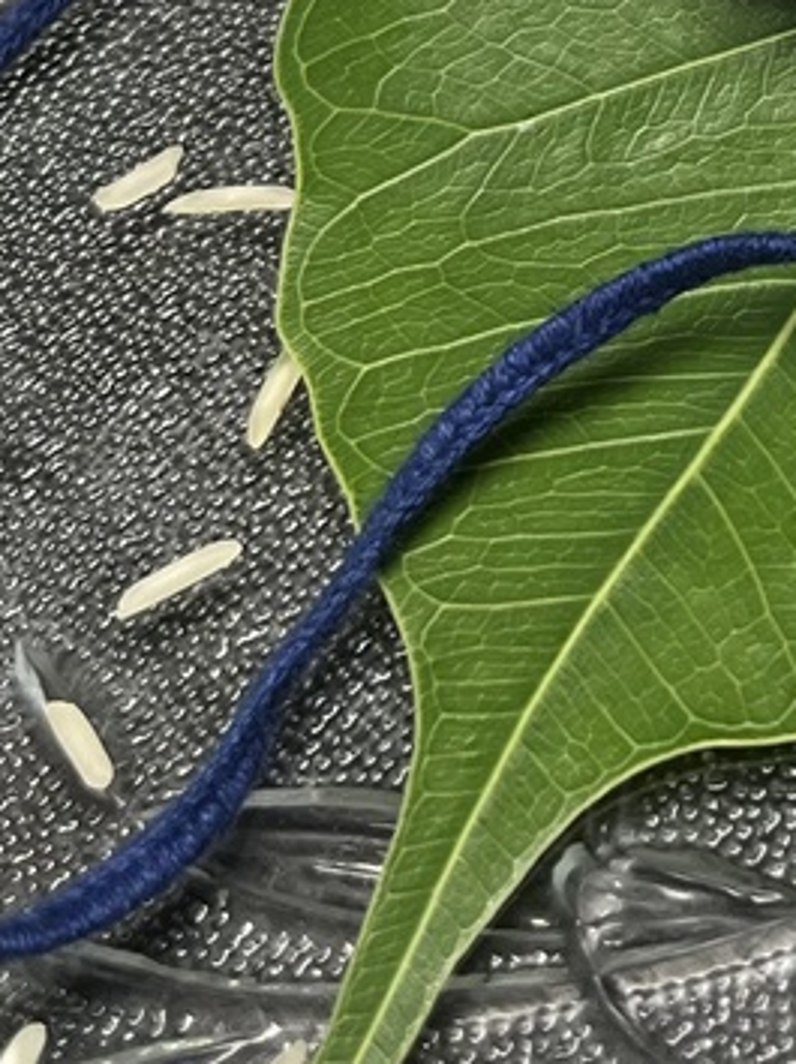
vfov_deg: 18.6
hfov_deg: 14.0
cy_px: -326
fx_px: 3008
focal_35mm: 98
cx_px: 1235
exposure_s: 1/100
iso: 100
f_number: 1.6
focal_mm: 5.1
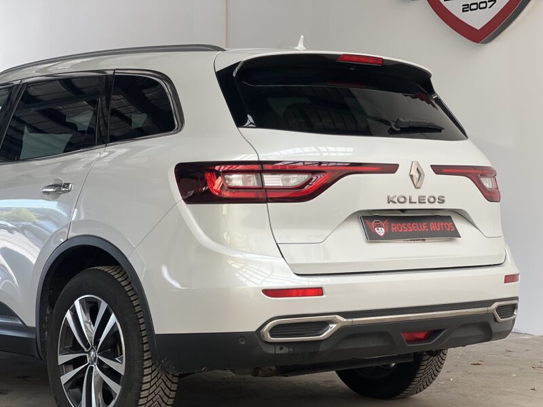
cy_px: 204
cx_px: 272
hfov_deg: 25.3
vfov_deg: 19.1
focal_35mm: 77
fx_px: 1208
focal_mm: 9
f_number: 2.8
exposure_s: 1/121
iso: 64
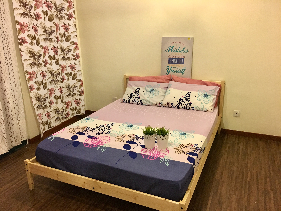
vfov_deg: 48.2
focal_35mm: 29
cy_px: 106
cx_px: 140
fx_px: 235
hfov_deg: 61.7
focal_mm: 4.15
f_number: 2.2
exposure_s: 1/33
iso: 200
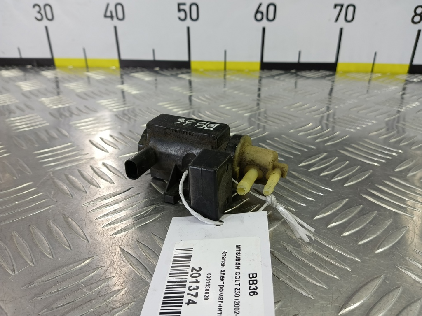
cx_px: 211
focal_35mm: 23
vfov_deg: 58.9
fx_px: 280
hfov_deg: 73.9
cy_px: 158
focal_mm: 4.11
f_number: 1.6
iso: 101
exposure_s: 1/50
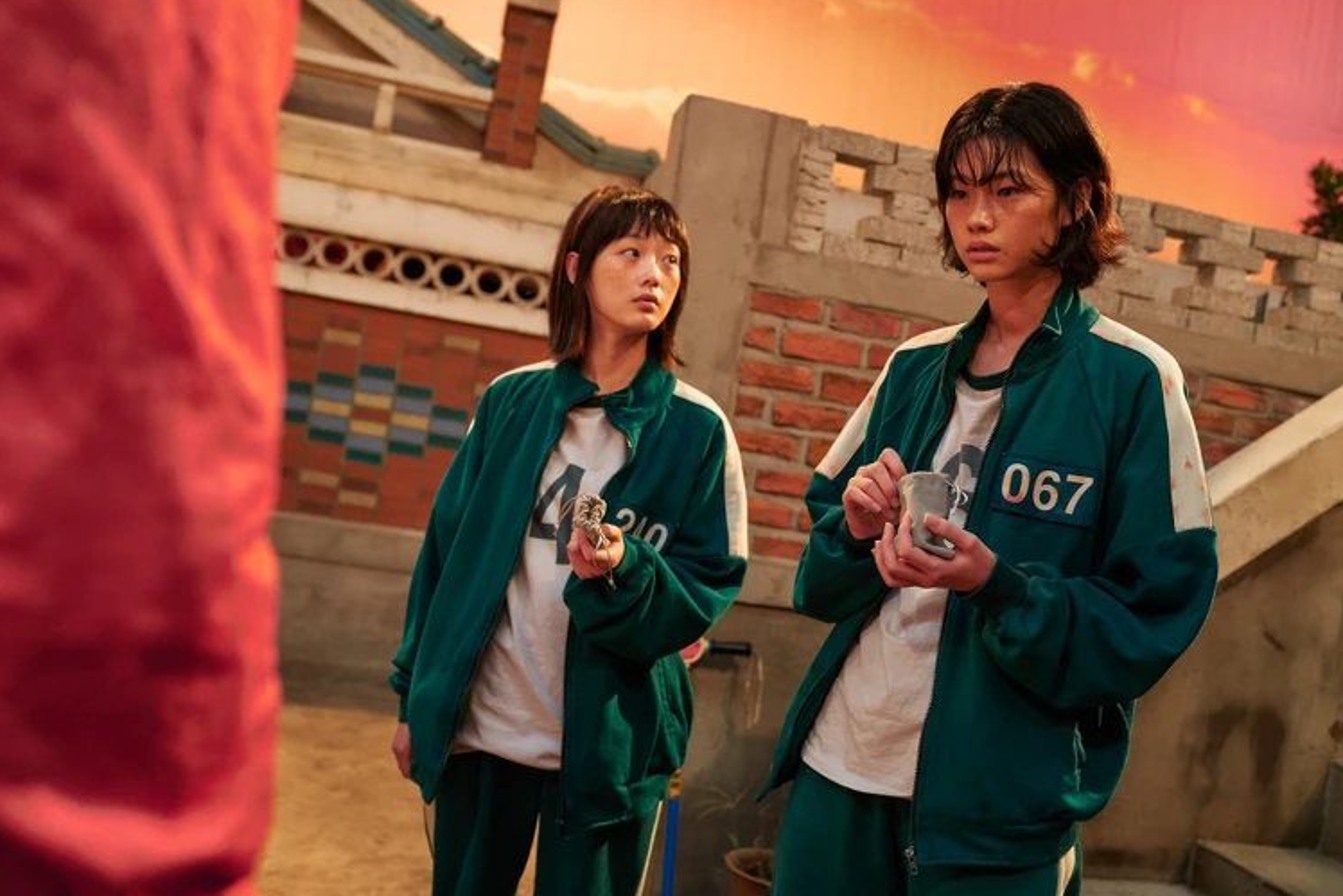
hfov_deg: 60.2
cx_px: 713
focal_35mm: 31
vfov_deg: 42.3
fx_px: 1157
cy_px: 426
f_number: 2.8
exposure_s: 1/125
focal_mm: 29
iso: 4000
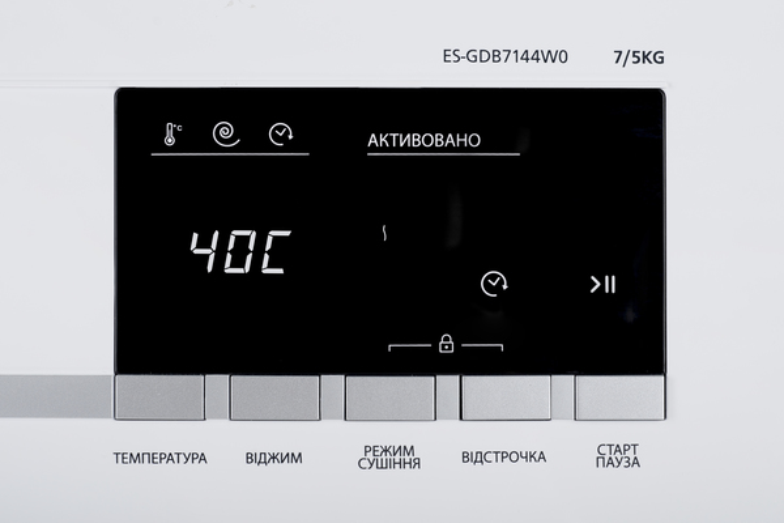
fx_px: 1307
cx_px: 392
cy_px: 262
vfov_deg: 22.6
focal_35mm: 60
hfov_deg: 33.4
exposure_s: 1/160
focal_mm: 60
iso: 100
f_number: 9
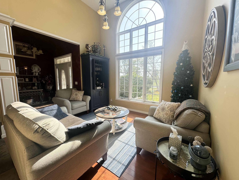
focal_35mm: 14
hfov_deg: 102.1
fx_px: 97
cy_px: 90
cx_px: 120
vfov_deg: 85.7
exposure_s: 1/266
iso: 40
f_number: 2.2
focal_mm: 2.22
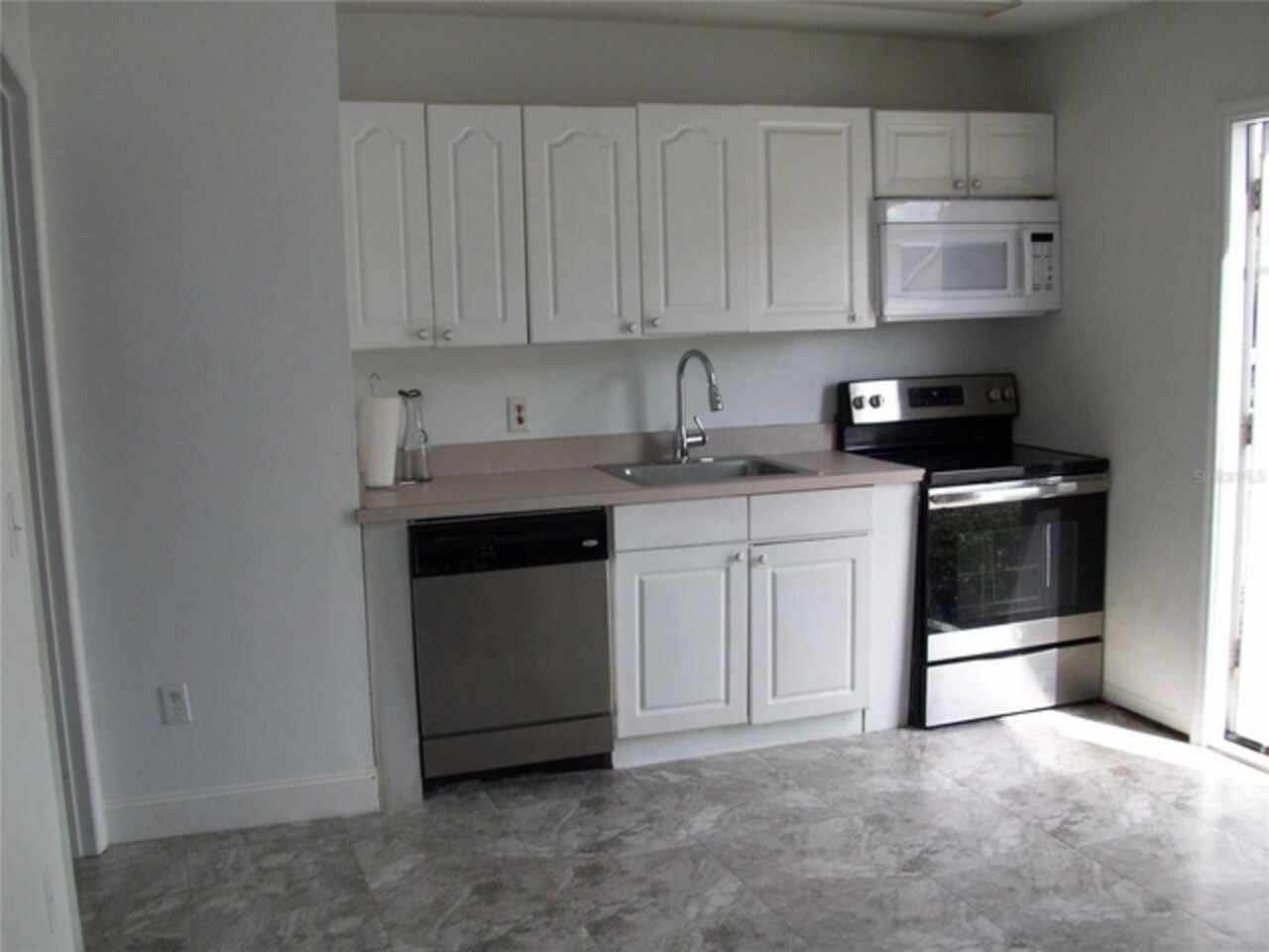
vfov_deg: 41.8
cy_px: 476
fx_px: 1246
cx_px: 634
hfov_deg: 54.0
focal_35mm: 34
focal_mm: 5.7
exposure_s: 1/179
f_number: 2.8
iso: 64
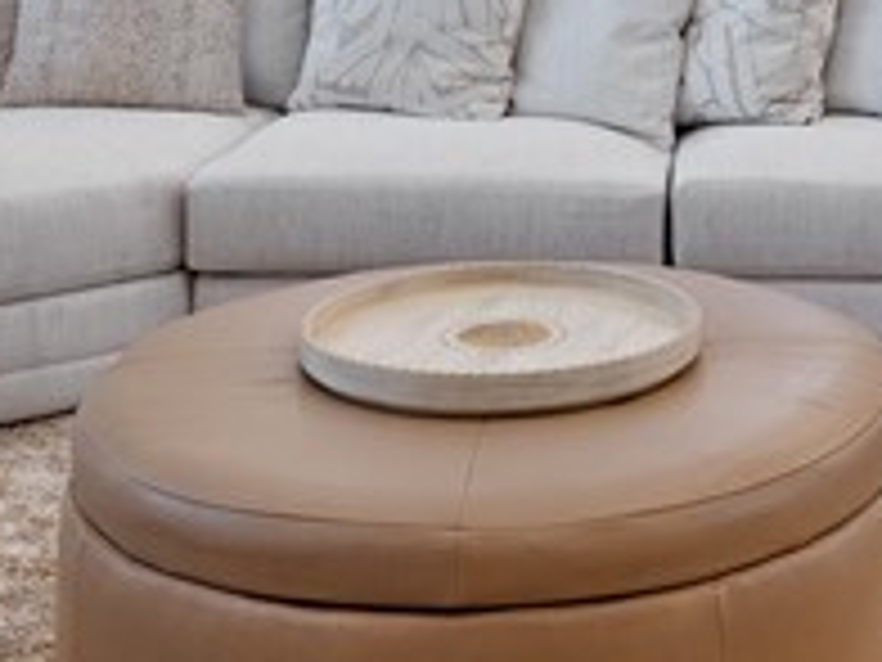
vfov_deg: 18.7
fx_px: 1860
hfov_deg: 26.1
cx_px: 734
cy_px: -198
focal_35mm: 73
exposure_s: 1/4
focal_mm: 7
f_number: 7.1
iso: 200
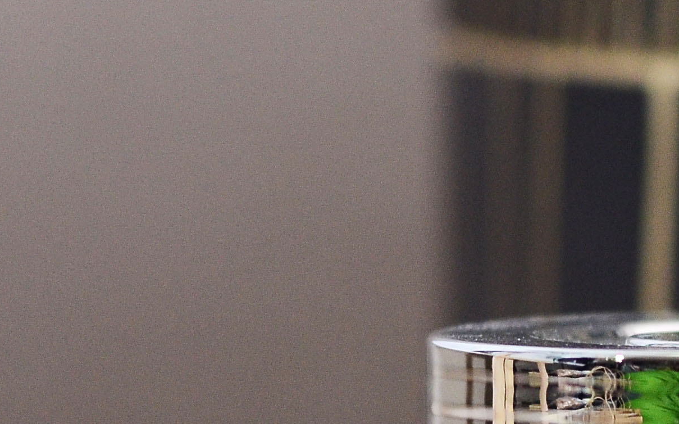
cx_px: 1009
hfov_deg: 6.7
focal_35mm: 311
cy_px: 545
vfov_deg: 4.2
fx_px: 5754
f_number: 3.2
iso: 800
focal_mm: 50
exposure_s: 1/250
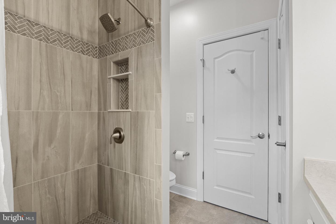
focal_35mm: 16
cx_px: 168
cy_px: 112
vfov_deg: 72.1
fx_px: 154
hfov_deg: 95.0
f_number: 7.1
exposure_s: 1/1.25
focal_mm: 11
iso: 200
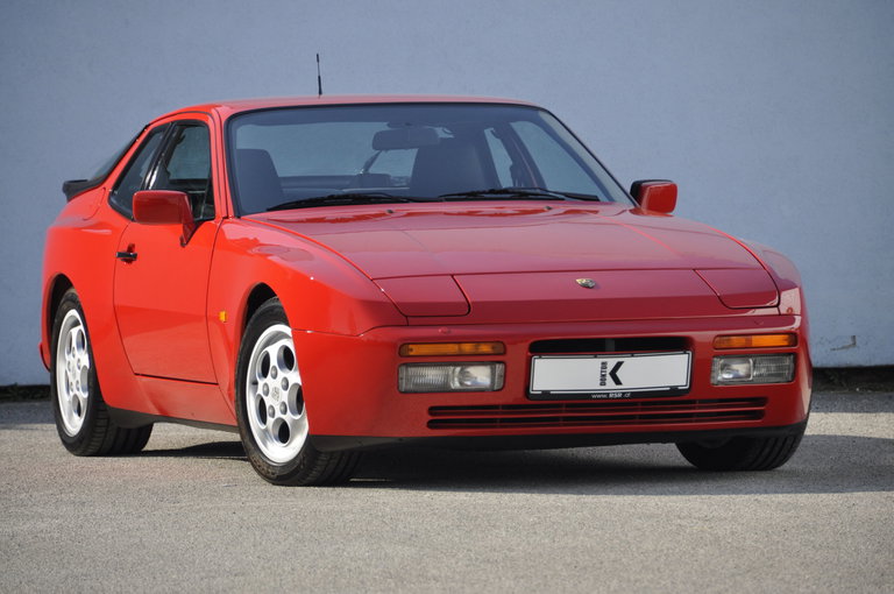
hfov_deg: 8.1
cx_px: 447
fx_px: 6324
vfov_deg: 5.4
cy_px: 297
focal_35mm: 255
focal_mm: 170
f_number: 6
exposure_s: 1/400
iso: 500
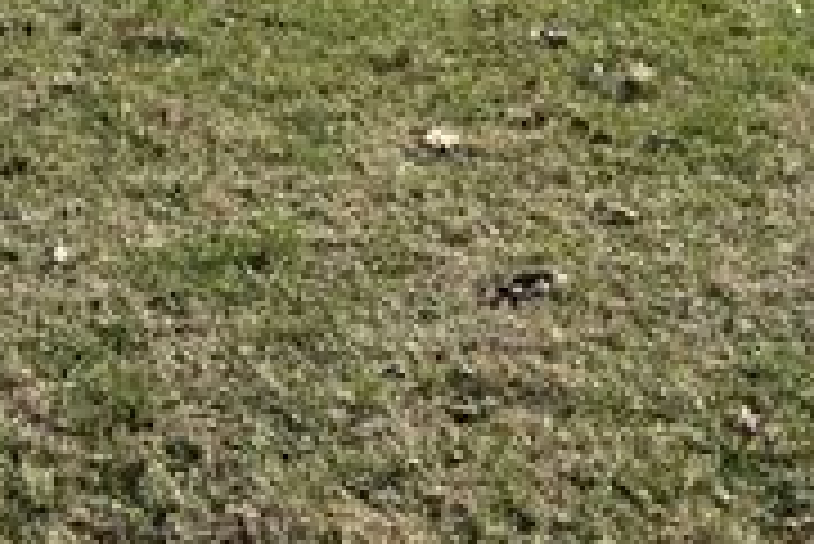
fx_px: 1788
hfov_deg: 25.6
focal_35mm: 79
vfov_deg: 15.8
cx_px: 290
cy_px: -288
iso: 80
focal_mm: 6.76
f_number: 1.78
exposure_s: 1/3584
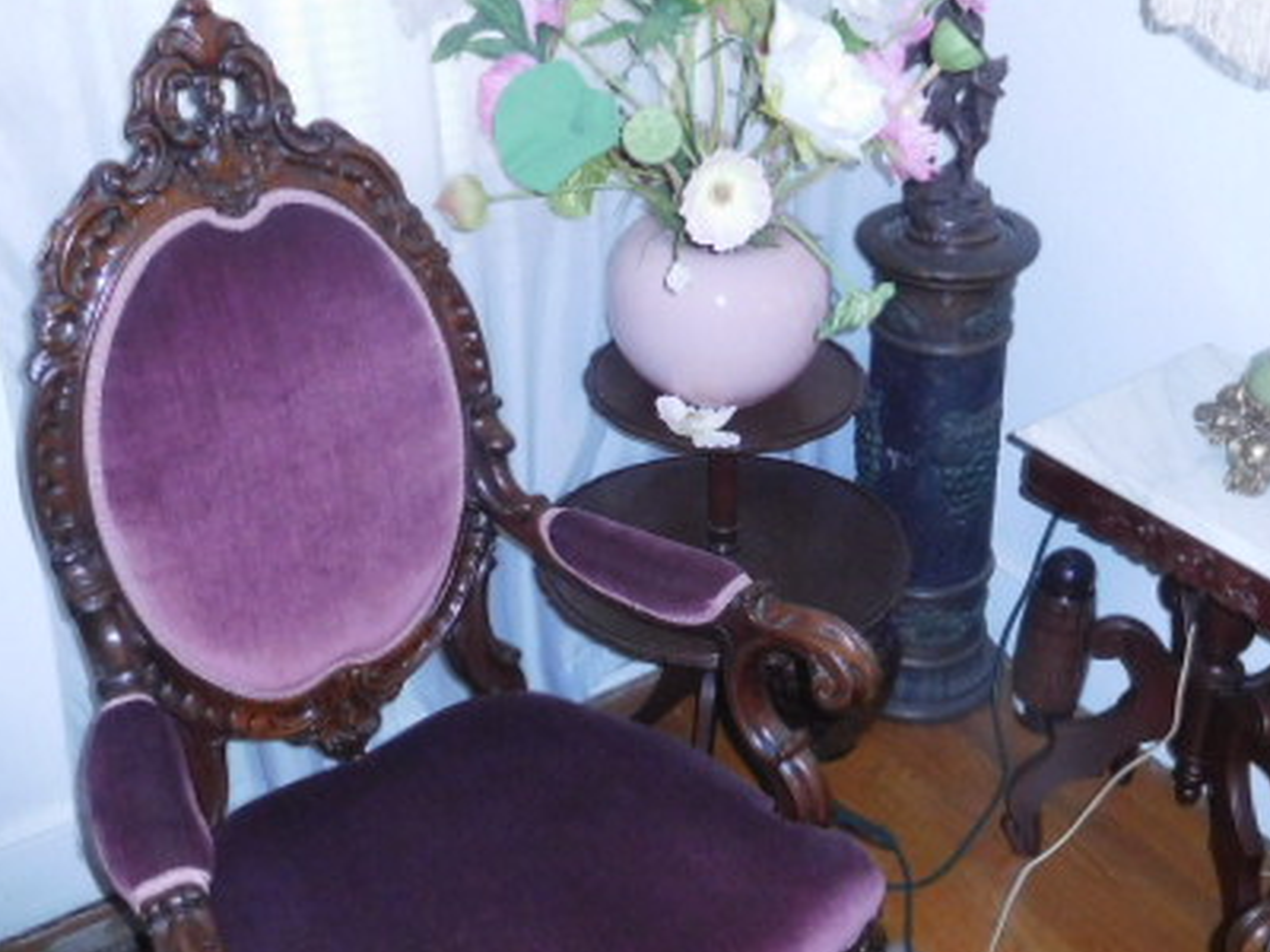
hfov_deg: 46.6
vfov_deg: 35.9
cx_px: 737
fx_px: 1468
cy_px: 520
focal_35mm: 40
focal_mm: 4.5
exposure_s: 1/30
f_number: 3.4
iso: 640
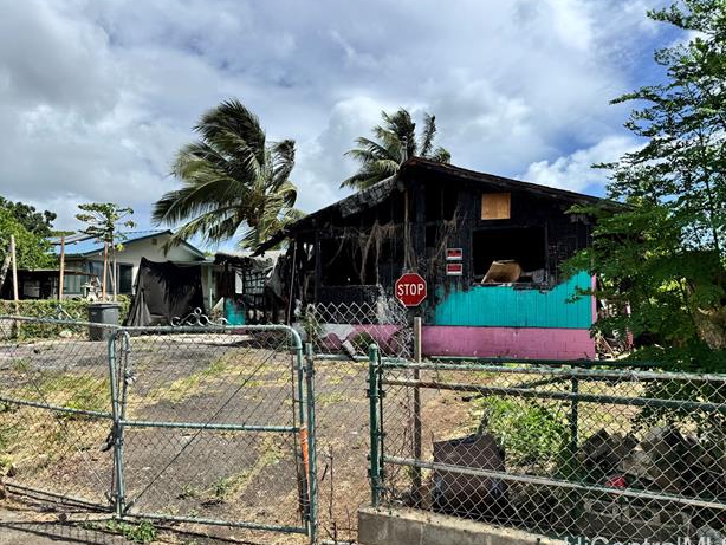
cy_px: 275
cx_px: 359
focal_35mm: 25
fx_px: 525
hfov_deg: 69.4
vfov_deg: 54.9
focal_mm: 6.76
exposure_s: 1/6410
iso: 80
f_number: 1.78
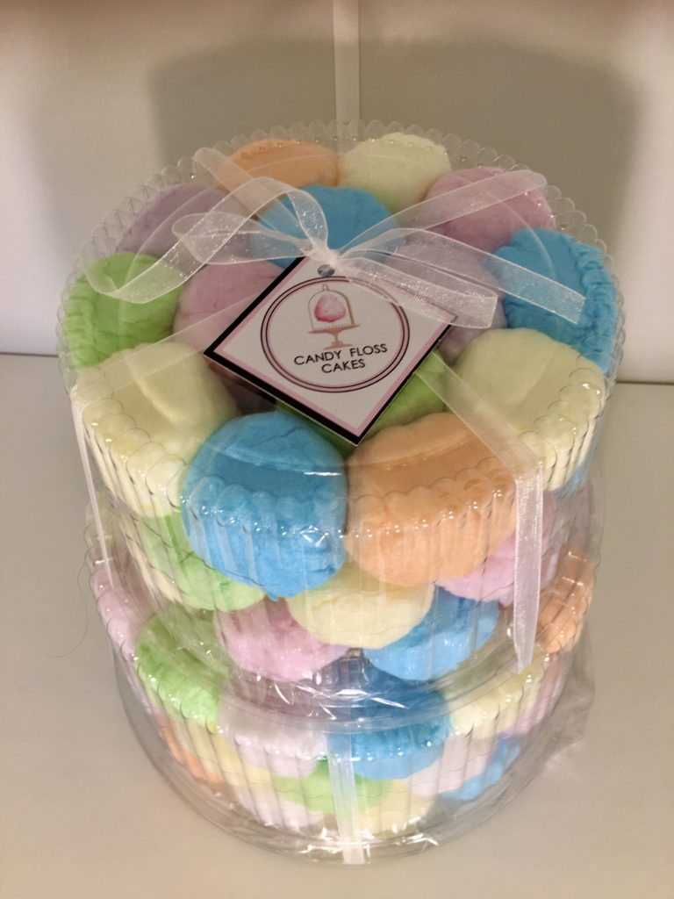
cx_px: 337
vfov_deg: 61.7
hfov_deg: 48.2
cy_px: 450
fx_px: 753
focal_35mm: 29
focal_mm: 4.15
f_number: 2.2
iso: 40
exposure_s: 1/100
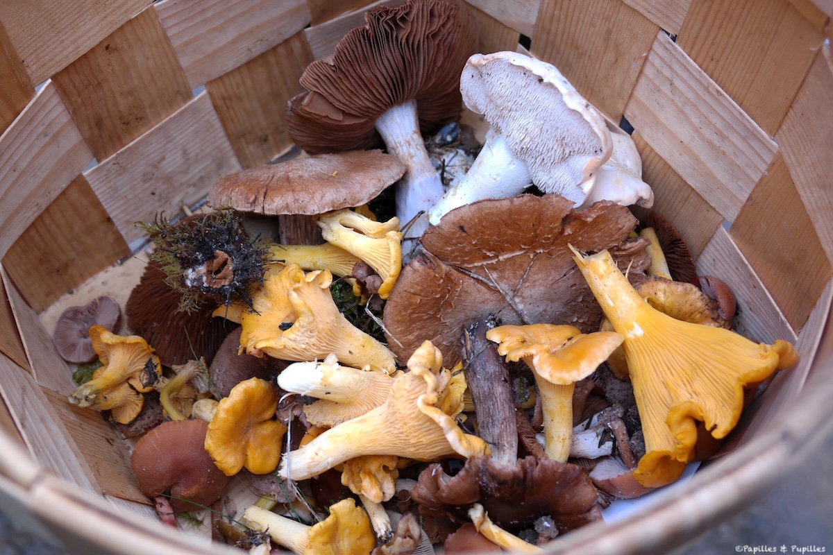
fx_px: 995
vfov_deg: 31.2
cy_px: 278
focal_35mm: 43
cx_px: 416
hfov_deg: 45.4
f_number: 4
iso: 400
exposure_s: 1/50
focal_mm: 28
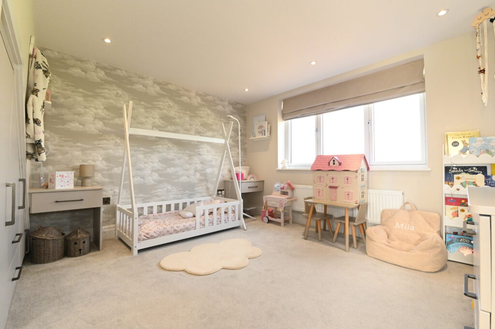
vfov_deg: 77.2
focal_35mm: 15
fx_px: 206
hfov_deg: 100.4
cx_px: 248
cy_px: 164
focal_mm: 15
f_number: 10
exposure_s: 1/200
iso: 6400
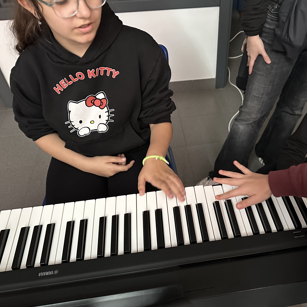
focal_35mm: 29
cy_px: 151
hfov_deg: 54.8
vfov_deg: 55.6
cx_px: 196
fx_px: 291
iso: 1000
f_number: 1.78
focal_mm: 6.86
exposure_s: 1/34
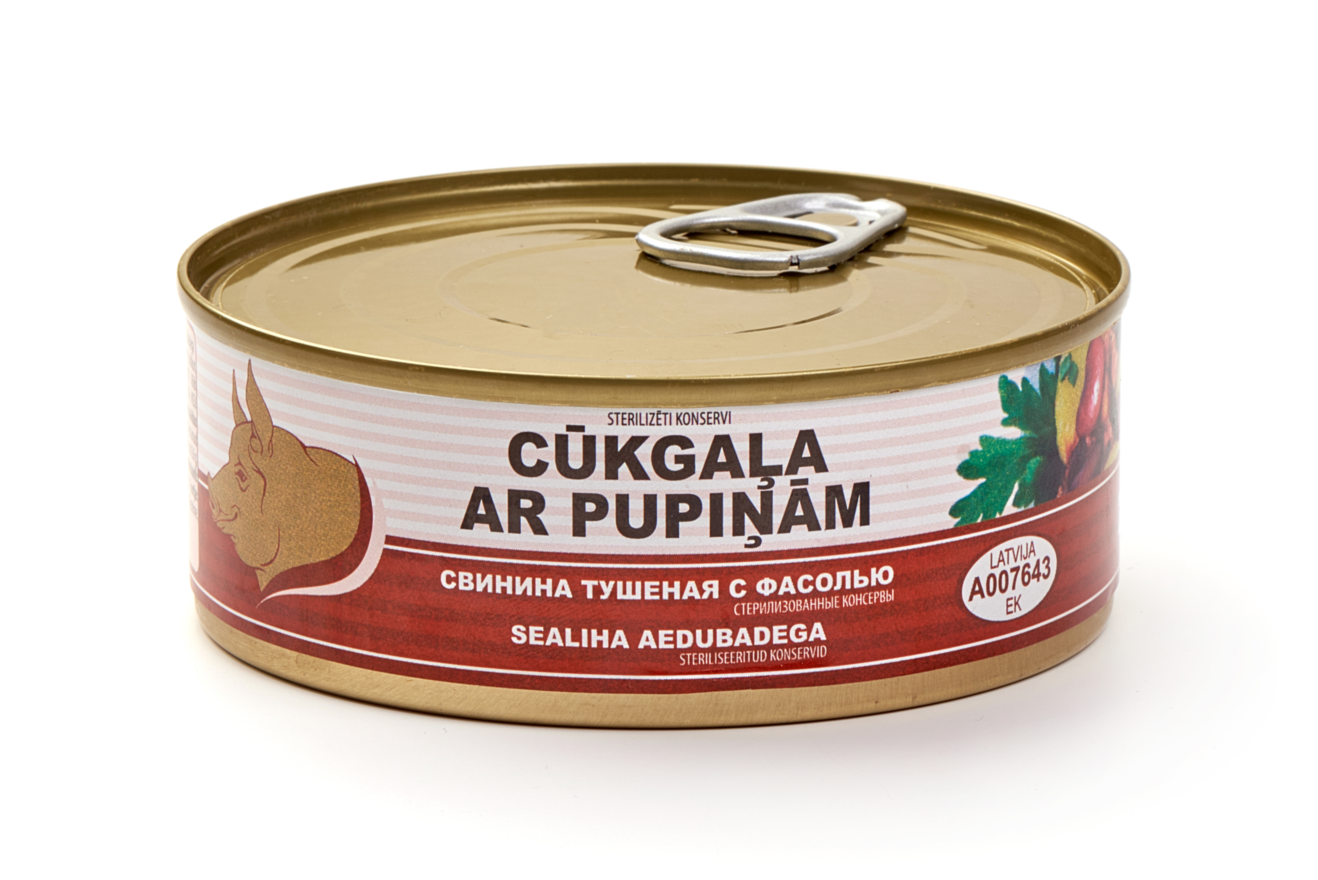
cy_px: 440
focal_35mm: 105
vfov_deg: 13.1
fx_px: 3845
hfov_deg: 19.4
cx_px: 659
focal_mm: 105
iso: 50
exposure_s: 1/160
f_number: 20
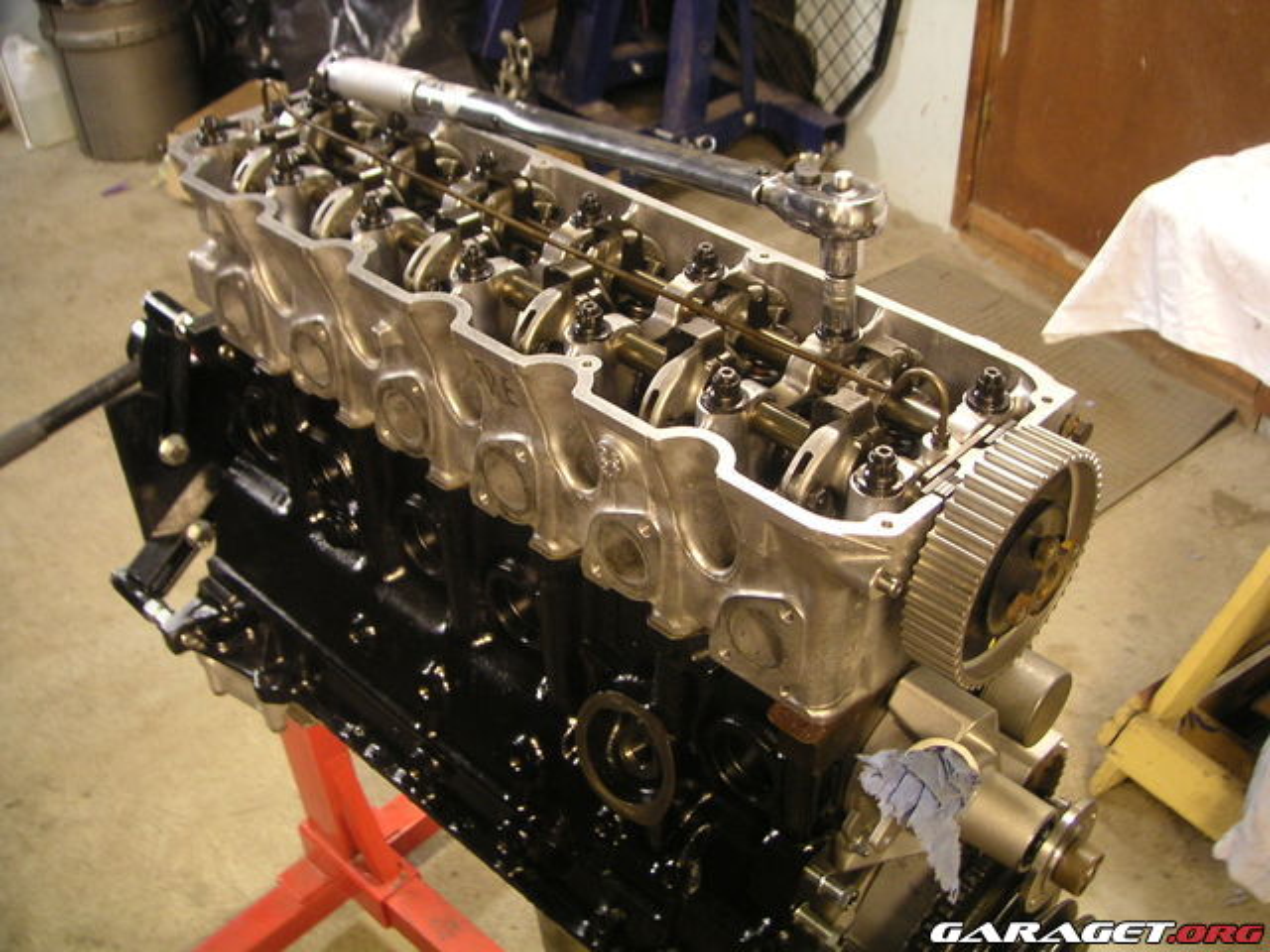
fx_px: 1357
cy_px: 476
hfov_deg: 50.1
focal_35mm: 37
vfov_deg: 38.7
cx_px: 635
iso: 100
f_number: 2.8
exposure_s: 1/3
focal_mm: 5.7
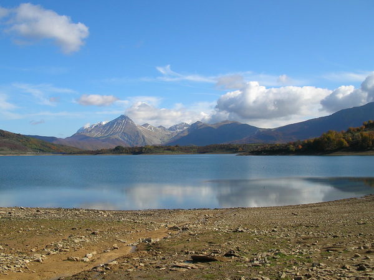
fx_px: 388
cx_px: 187
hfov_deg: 51.4
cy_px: 140
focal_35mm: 36
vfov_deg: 39.6
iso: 50
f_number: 3.7
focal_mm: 6
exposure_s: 1/666
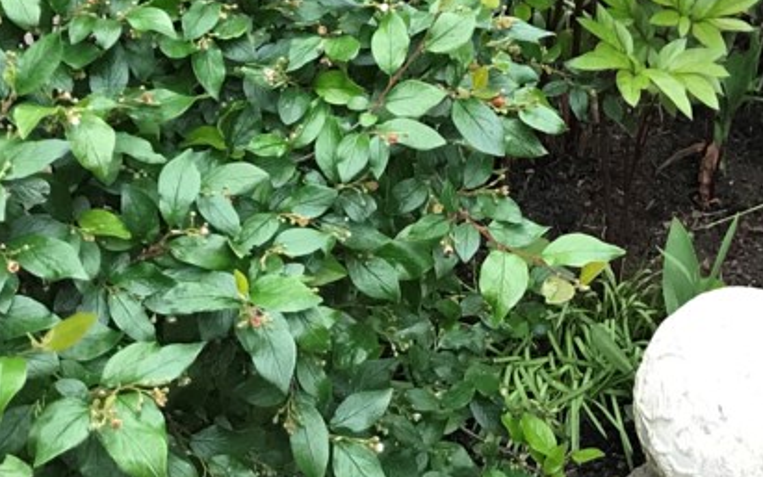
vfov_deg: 11.5
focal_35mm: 104
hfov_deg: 19.7
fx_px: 2163
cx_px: 676
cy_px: -449
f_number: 1.8
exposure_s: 1/33
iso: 20
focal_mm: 3.99
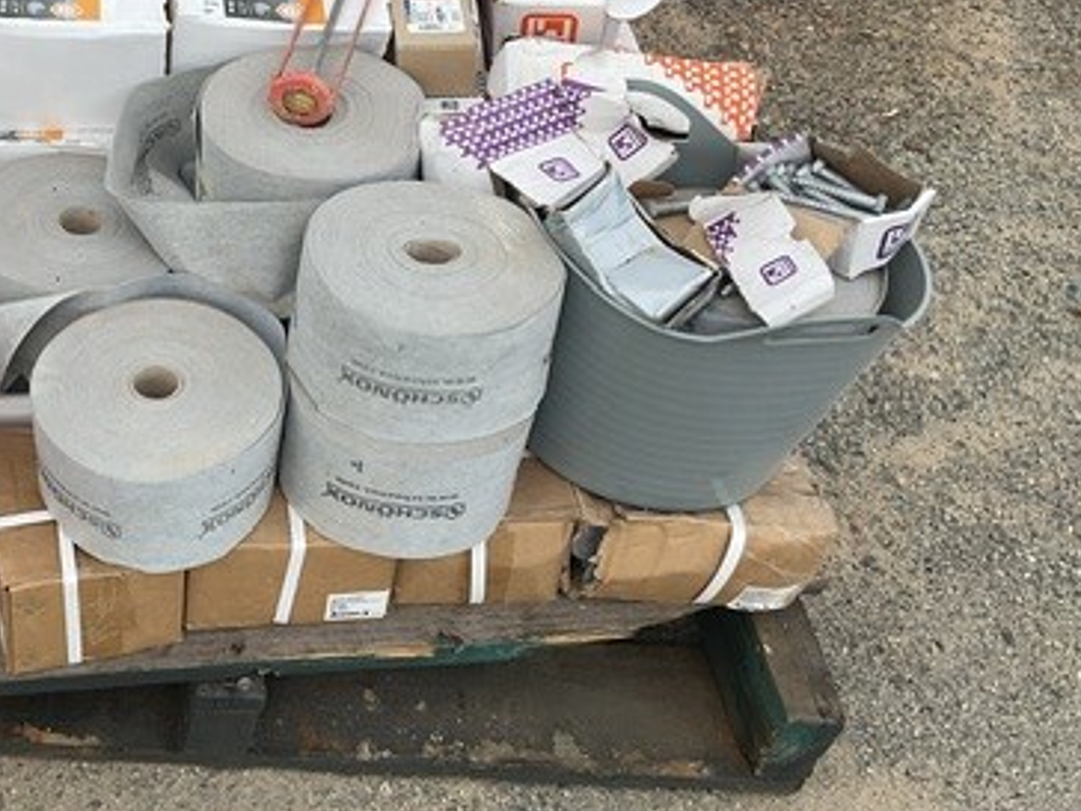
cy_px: 288
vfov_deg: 28.4
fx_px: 1593
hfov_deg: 36.2
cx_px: 211
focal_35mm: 51
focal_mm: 3
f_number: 1.8
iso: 16
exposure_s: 1/432
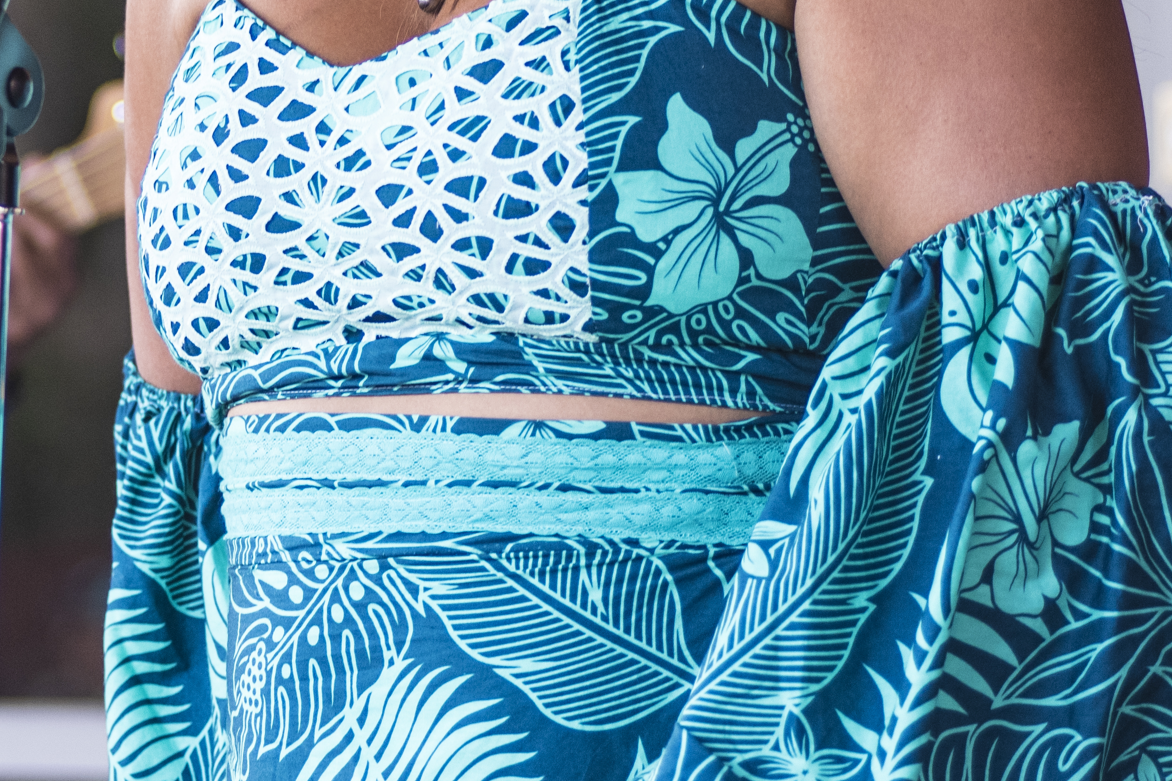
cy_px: -186
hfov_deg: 5.6
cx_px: -216
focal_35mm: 368
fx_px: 11979
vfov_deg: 3.7
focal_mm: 112
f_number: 2.8
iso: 400
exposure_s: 1/200
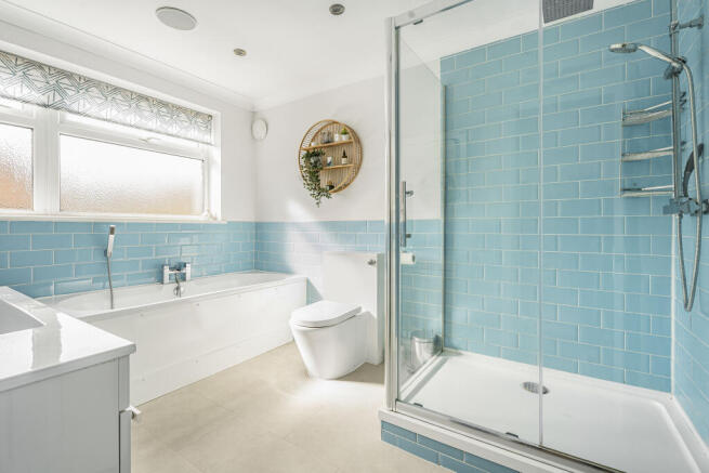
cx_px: 354
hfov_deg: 96.7
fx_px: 315
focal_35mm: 16
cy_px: 236
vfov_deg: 73.8
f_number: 9
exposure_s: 1/50
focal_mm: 16
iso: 400
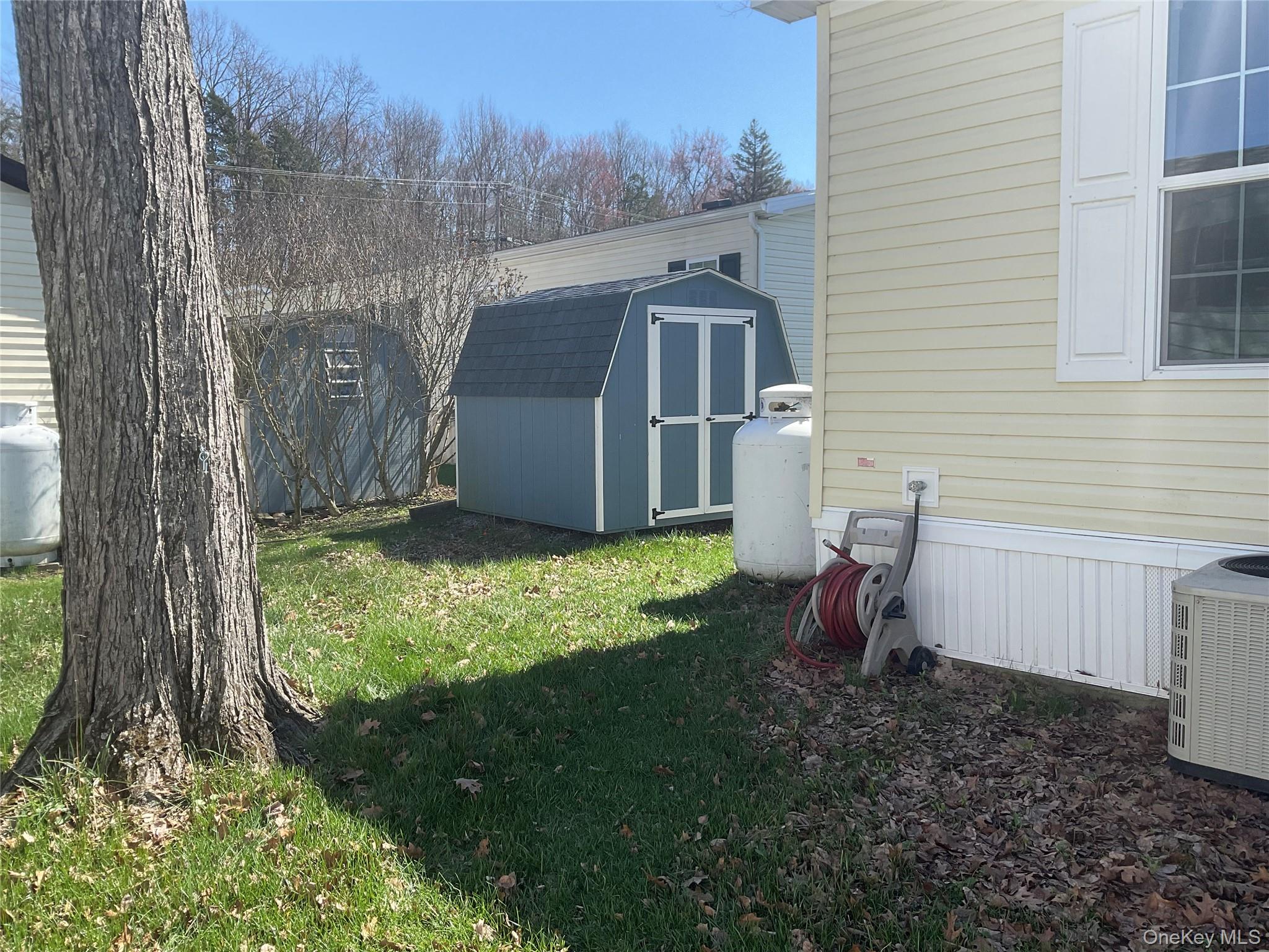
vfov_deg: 48.2
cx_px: 634
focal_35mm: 29
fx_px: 1063
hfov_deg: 61.7
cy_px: 476
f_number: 1.8
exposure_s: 1/944
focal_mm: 3
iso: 16
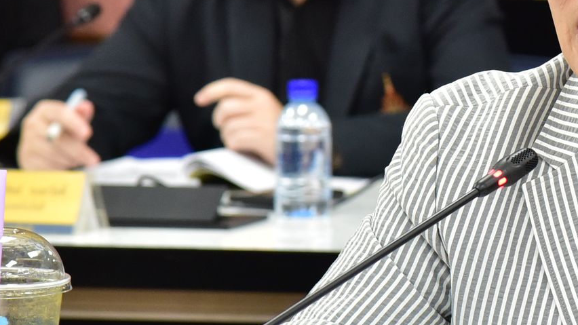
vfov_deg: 3.3
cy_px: 46
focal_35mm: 369
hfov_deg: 5.8
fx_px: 5655
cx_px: 583
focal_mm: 120
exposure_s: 1/160
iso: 2500
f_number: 5.6
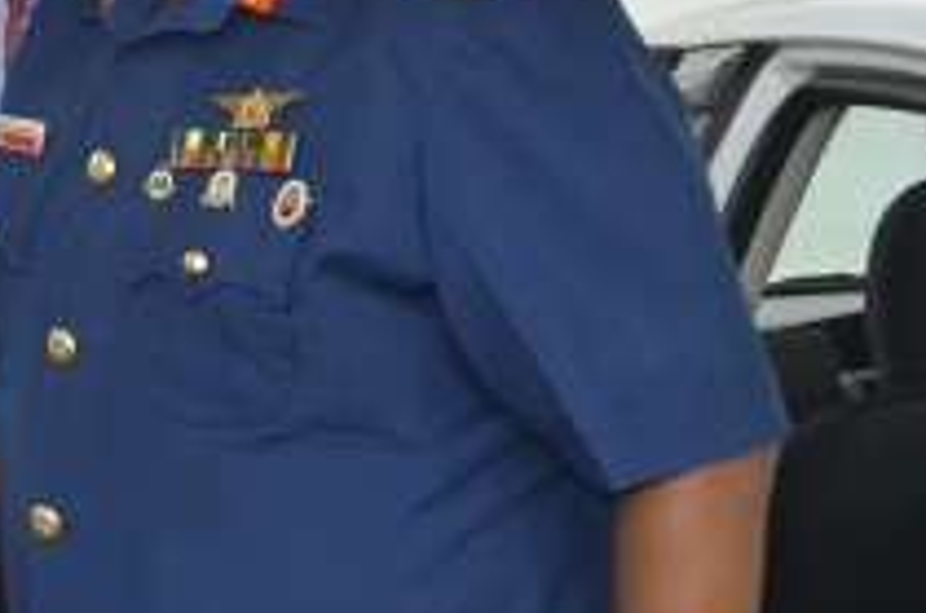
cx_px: -326
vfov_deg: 9.9
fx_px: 3516
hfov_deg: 14.3
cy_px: 135
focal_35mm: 137
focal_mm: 32
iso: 200
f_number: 6.3
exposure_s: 1/160
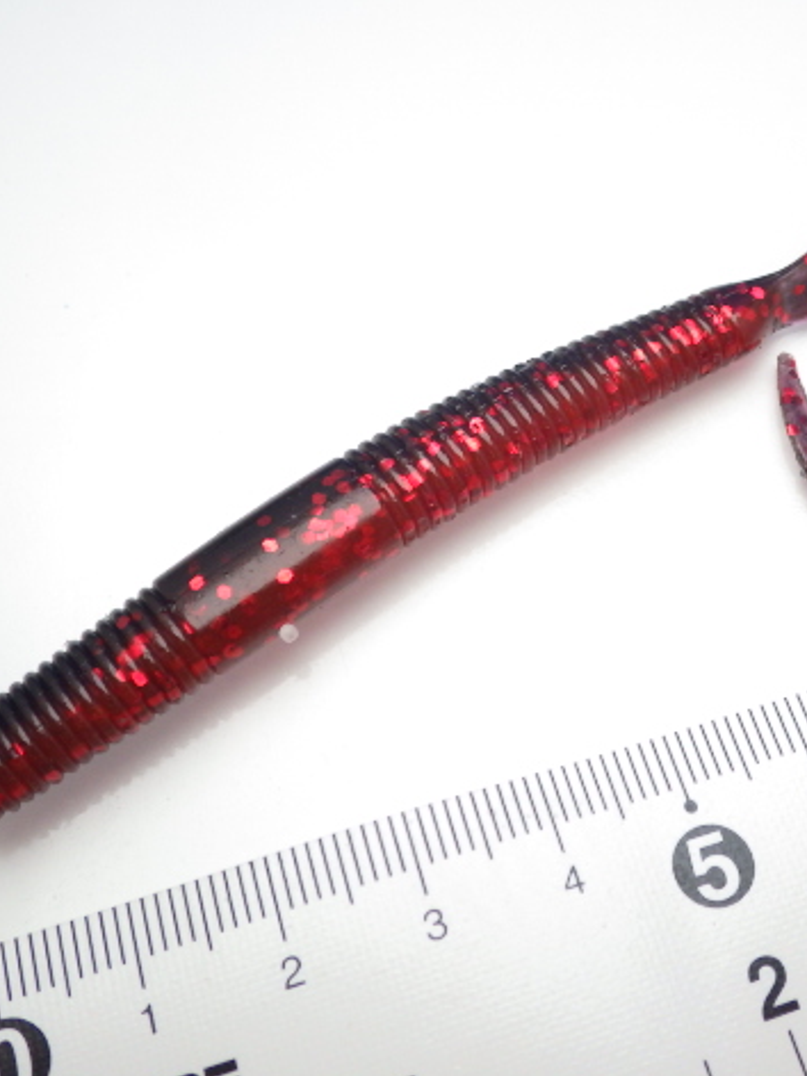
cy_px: 540
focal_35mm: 42
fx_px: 1306
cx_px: 572
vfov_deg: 44.8
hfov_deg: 33.9
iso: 250
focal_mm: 5.5
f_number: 3.1
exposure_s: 1/45
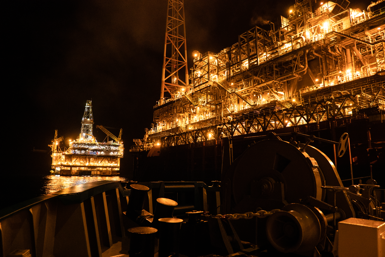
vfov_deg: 53.1
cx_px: 192
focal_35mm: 24
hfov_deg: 73.7
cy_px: 128
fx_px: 257
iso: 1250
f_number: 2
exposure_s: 1/50
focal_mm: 16
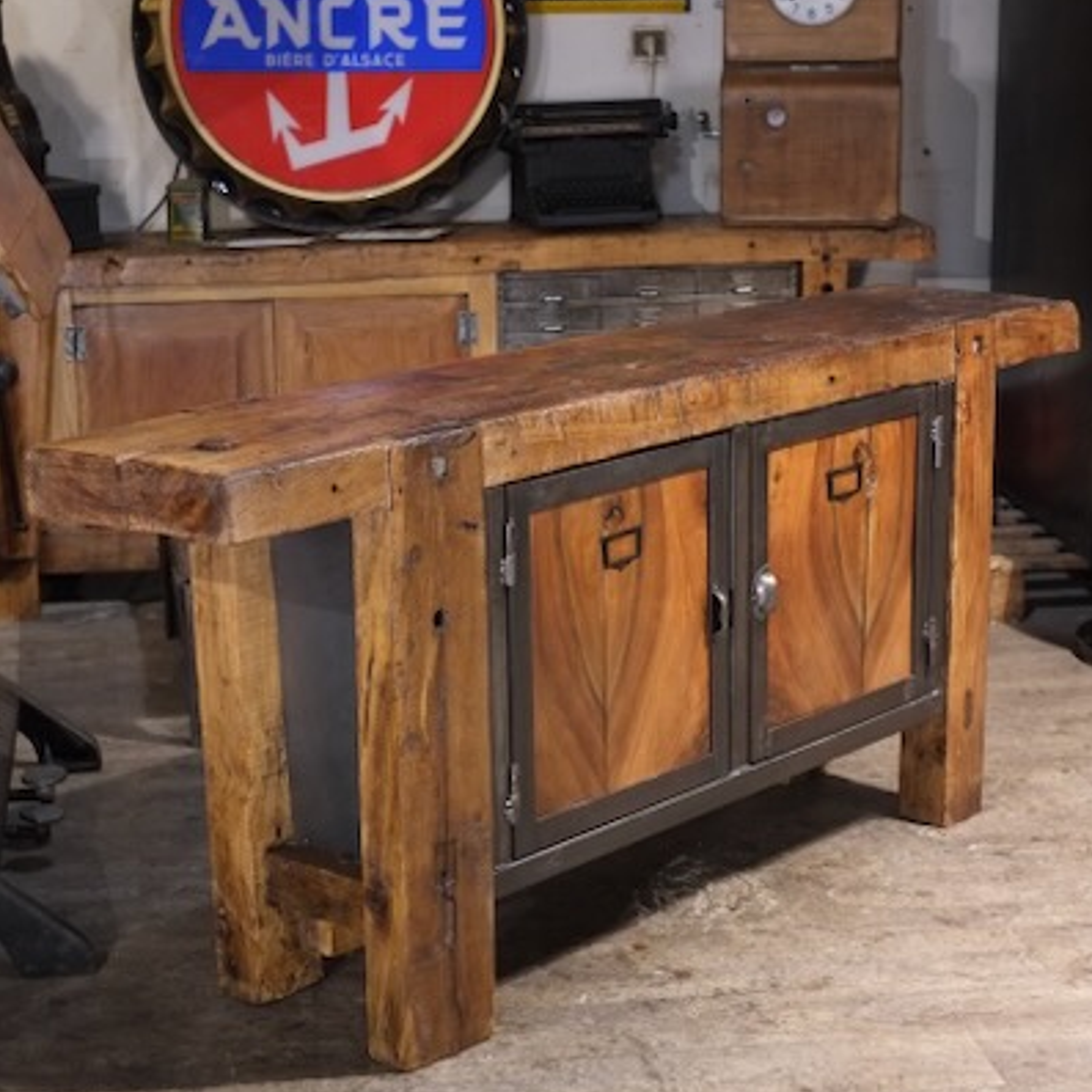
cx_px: 547
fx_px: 2427
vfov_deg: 25.4
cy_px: 589
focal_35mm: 68
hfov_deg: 25.4
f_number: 3.6
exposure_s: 1/125
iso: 3200
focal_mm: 35
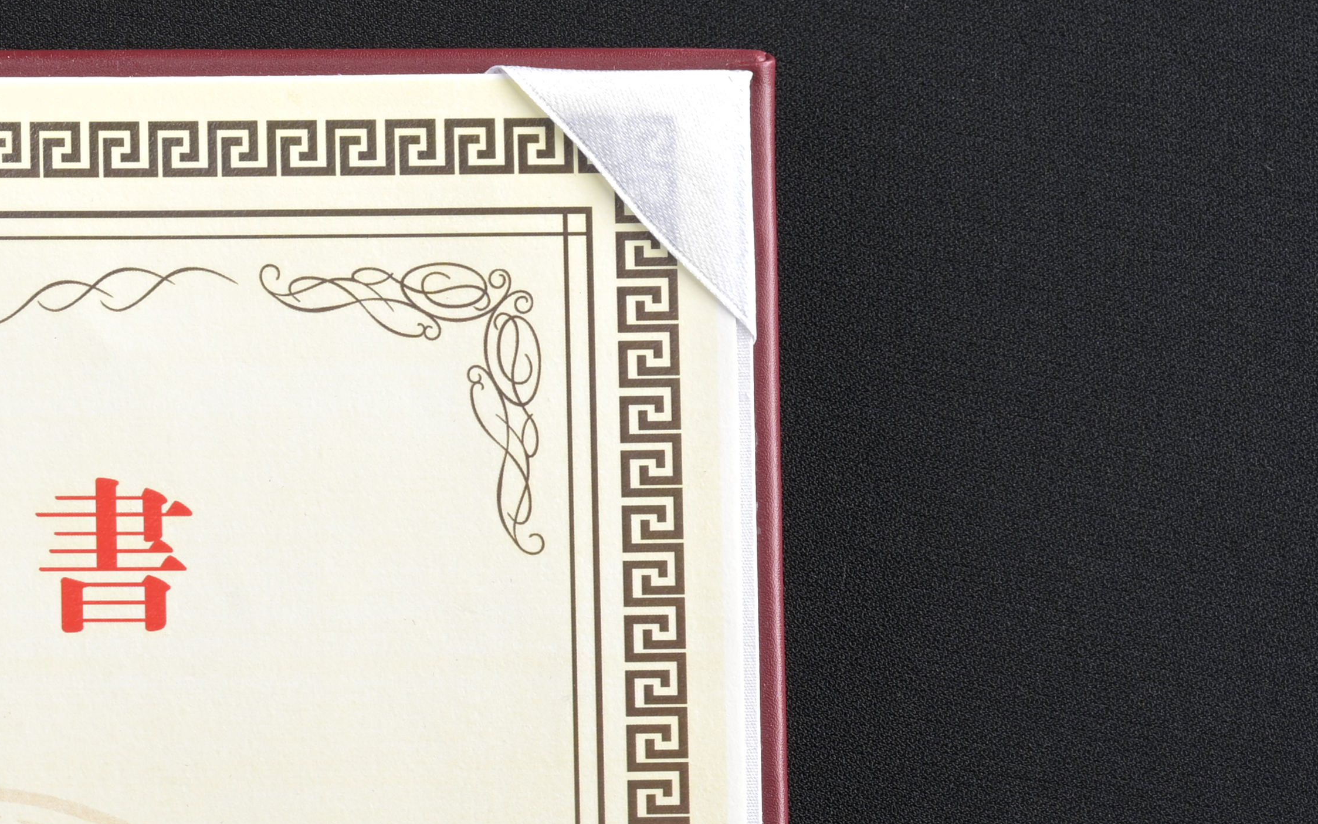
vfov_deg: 6.3
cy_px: 990
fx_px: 7399
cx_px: -838
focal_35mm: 206
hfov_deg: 9.8
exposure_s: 1/200
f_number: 10
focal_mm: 55
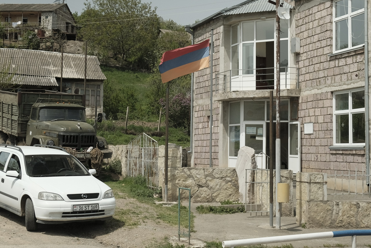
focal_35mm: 53
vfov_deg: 25.5
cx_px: 195
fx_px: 546
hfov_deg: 37.5
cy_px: 102
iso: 640
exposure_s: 1/160
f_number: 4
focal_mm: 22.3
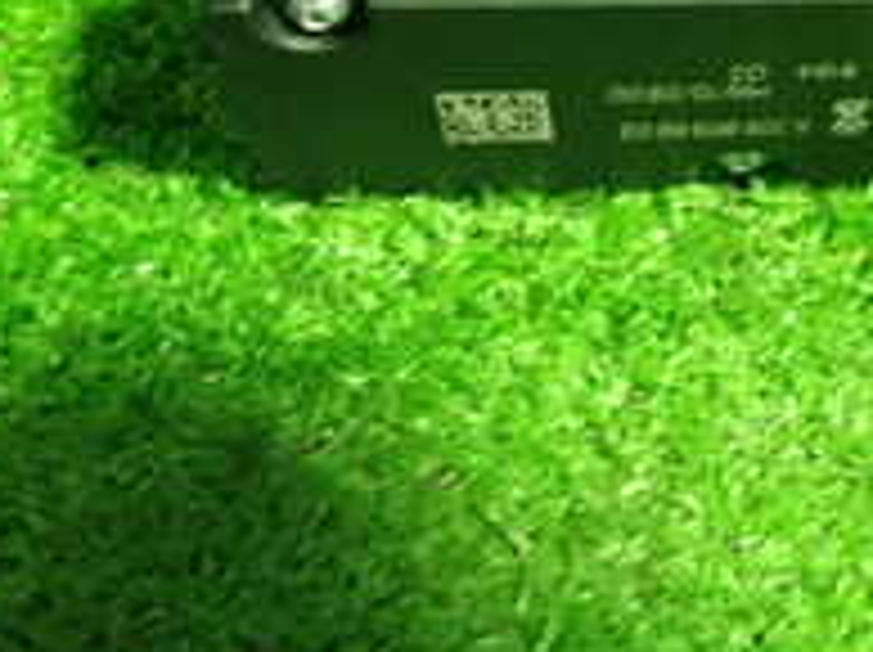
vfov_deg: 15.3
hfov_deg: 20.8
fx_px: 2343
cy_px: -117
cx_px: 711
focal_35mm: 93
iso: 800
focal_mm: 5.4
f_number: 2.3
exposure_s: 1/30
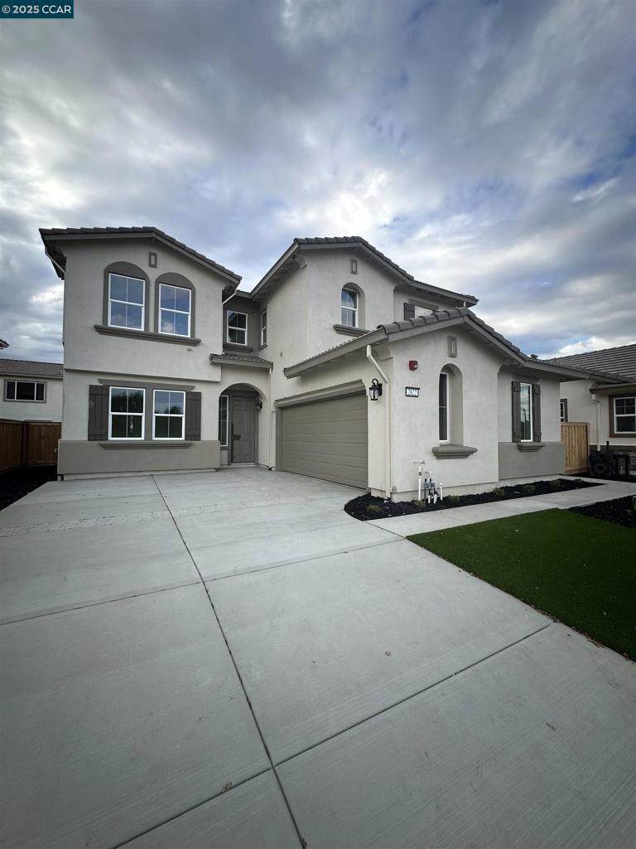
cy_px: 424
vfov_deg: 102.1
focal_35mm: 14
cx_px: 318
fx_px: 343
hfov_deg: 85.7
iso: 40
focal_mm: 2.22
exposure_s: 1/678
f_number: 2.2
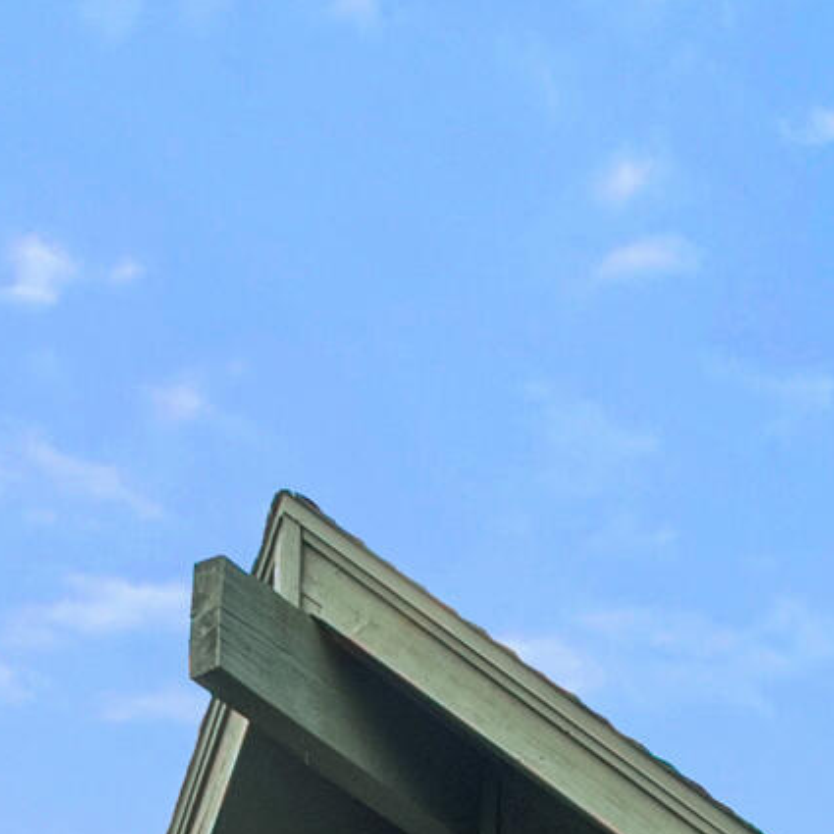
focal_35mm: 102
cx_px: 1207
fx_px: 2780
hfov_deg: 15.8
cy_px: 1819
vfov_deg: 13.7
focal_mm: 17
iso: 400
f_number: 11
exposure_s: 1/80
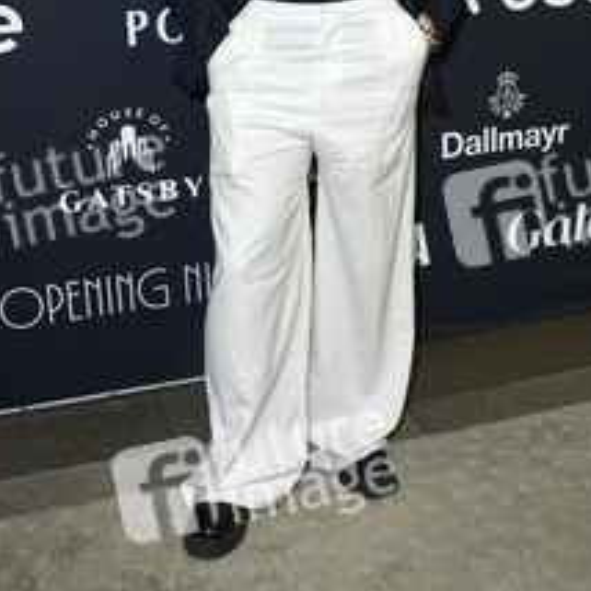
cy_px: 64
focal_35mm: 54
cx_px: 334
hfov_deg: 31.6
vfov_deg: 30.3
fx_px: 1043
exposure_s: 1/250
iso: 500
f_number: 5.6
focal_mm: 34
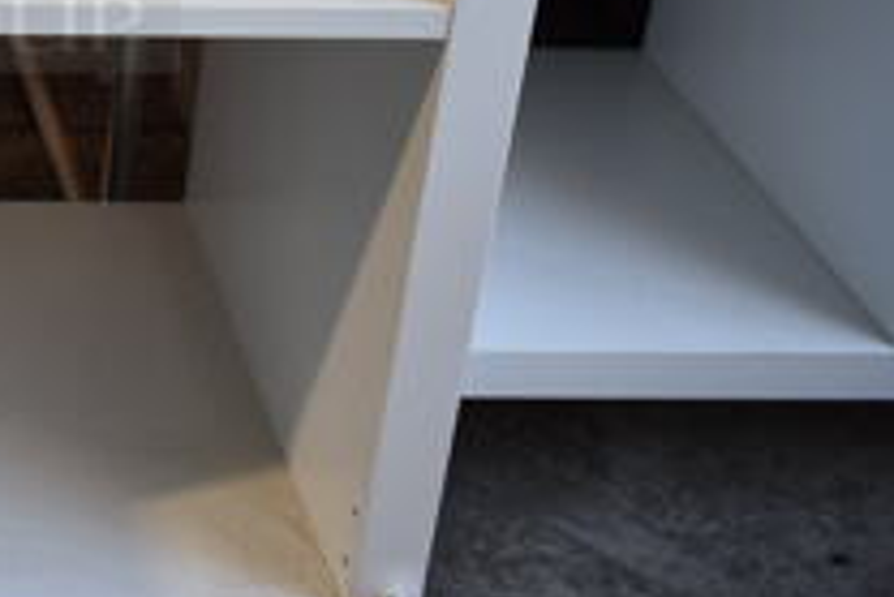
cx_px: -297
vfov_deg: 16.5
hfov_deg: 22.6
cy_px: -155
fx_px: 1963
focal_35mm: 79
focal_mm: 18
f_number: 3.5
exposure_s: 1/30
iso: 250
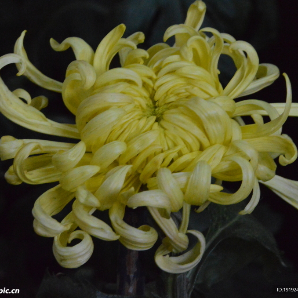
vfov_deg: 5.7
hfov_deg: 5.7
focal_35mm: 308
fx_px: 3000
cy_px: 149
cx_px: 152
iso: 6400
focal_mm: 160
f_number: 18
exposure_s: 1/40
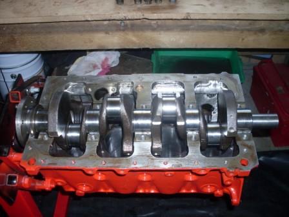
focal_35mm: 38
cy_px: 108
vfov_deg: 37.7
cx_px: 144
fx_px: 317
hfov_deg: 49.0
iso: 100
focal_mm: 6.3
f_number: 2.8
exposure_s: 1/45
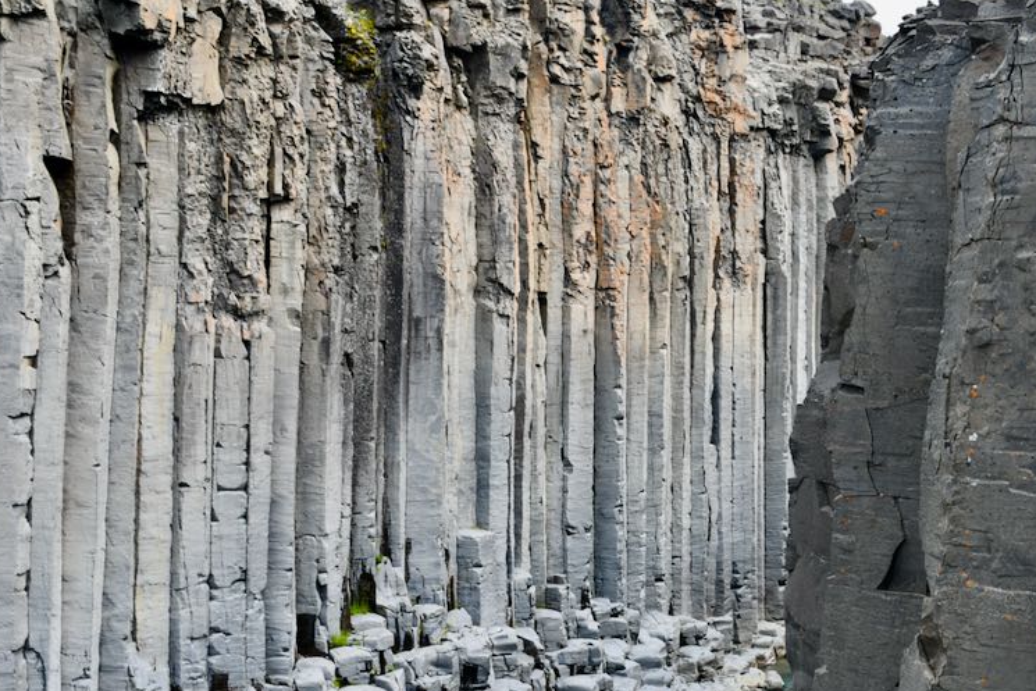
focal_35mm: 62
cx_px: 656
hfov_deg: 32.2
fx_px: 1784
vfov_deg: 21.9
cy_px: 441
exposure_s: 1/250
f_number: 5.6
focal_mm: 28
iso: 200
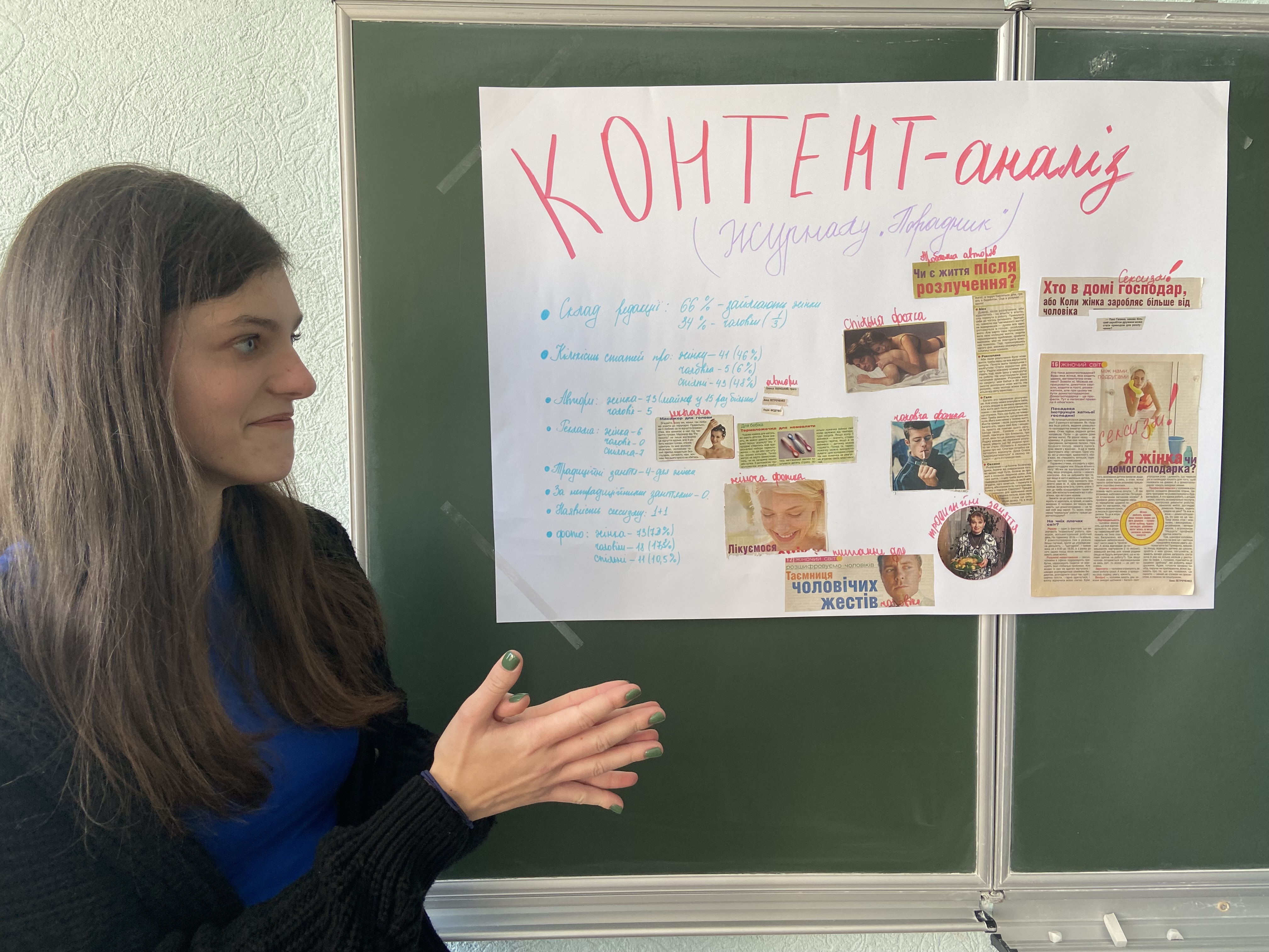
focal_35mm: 26
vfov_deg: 53.1
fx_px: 953
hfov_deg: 67.3
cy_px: 476
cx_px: 634
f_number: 1.8
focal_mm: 4.25
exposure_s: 1/121
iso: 64
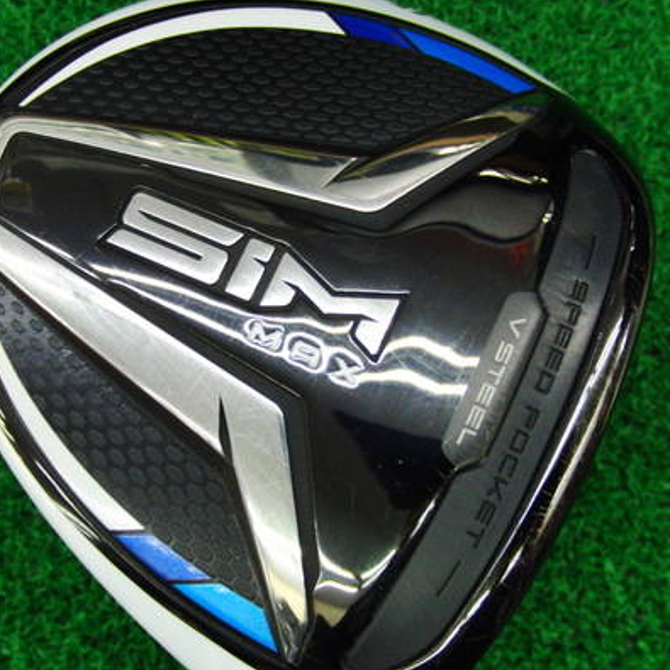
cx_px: 331
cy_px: 332
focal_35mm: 53
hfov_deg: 32.2
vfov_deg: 32.2
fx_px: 1161
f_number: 3.6
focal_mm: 6.42
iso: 400
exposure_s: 1/60
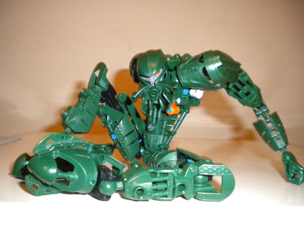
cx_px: 152
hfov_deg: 52.6
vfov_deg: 40.7
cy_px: 114
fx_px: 307
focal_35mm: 35
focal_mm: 6.3
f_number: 3.1
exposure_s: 1/30
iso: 800
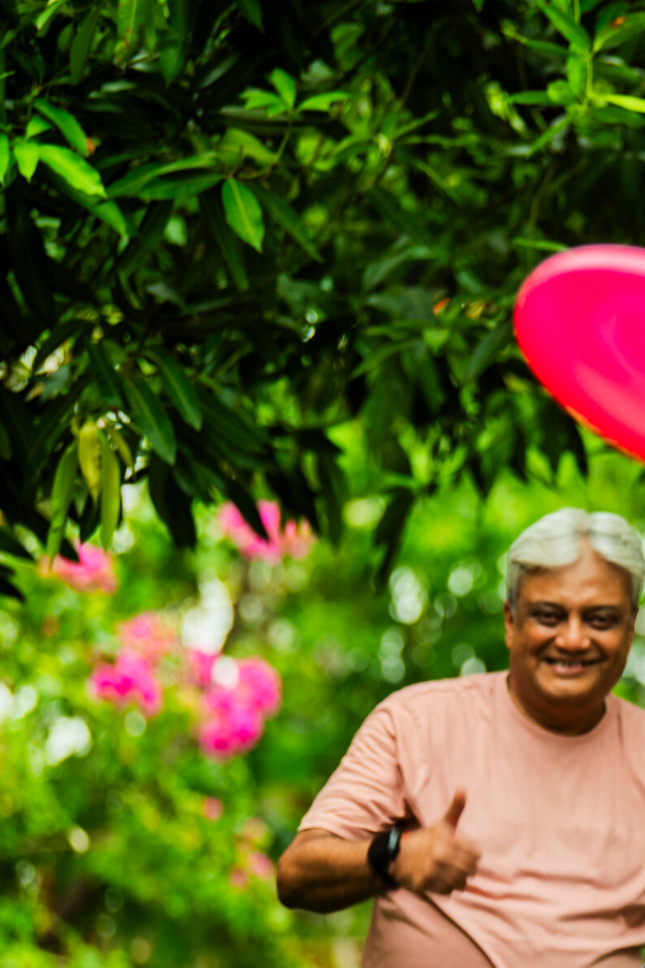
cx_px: 1043
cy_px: 691
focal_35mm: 270
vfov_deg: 7.6
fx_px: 7260
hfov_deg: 5.0
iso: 80
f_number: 2.8
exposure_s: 1/160
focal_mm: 125
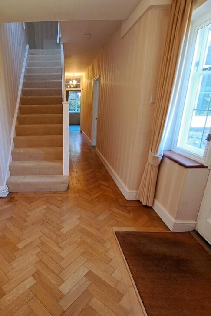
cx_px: 59
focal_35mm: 19
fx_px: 167
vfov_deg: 86.9
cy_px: 156
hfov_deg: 61.8
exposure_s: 1/50
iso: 100
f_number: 2.2
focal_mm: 1.74
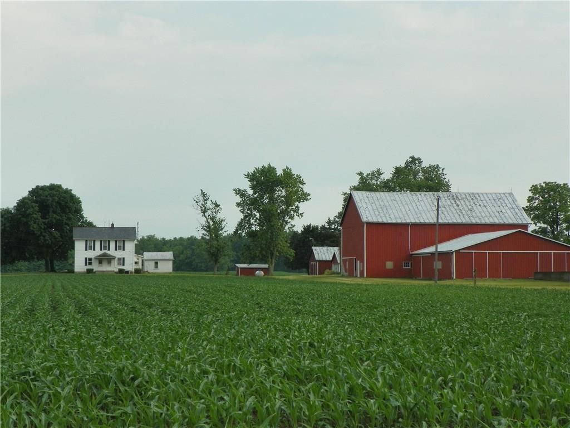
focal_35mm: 73
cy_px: 214
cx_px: 285
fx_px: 1202
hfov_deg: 26.7
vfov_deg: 20.2
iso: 64
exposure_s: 1/400
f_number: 5
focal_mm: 13
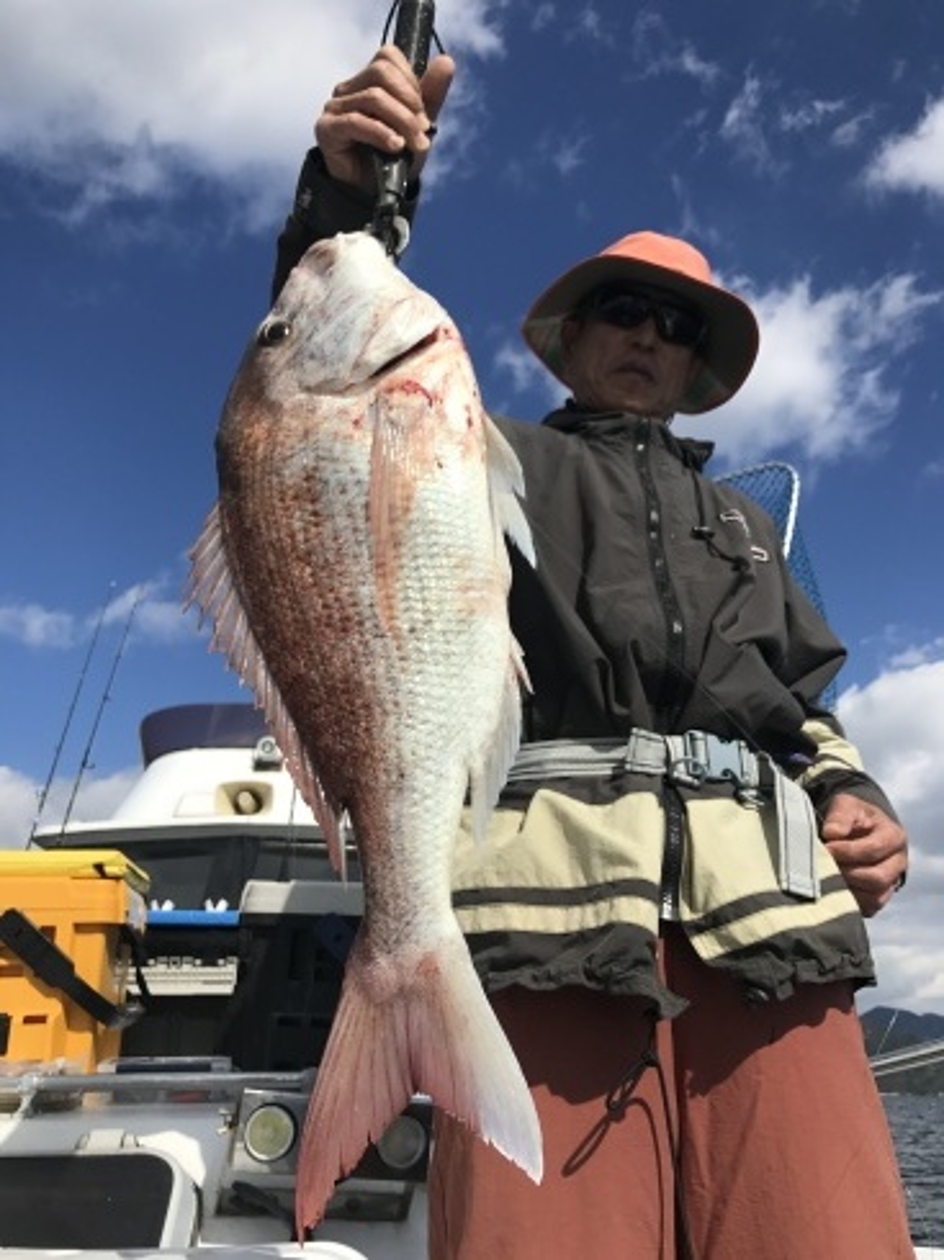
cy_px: 630
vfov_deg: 63.5
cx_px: 472
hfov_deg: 49.7
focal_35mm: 28
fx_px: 1019
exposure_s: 1/4000
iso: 20
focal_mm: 3.99
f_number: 1.8
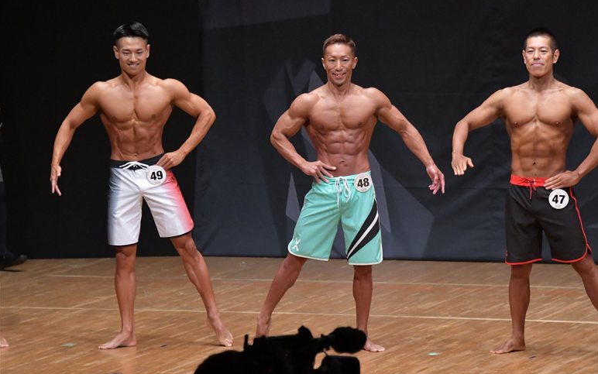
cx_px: 299
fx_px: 4499
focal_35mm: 276
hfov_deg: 7.6
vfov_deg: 4.8
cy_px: 179
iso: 6400
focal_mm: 180
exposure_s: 1/400
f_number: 5.6
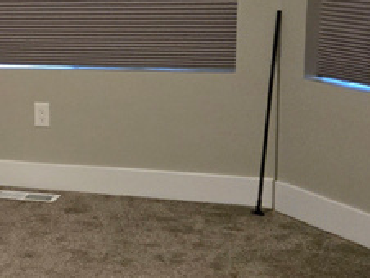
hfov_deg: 17.5
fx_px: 1113
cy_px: 175
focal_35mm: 104
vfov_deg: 14.2
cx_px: -131
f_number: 1.8
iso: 1250
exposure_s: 1/60
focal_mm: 5.4
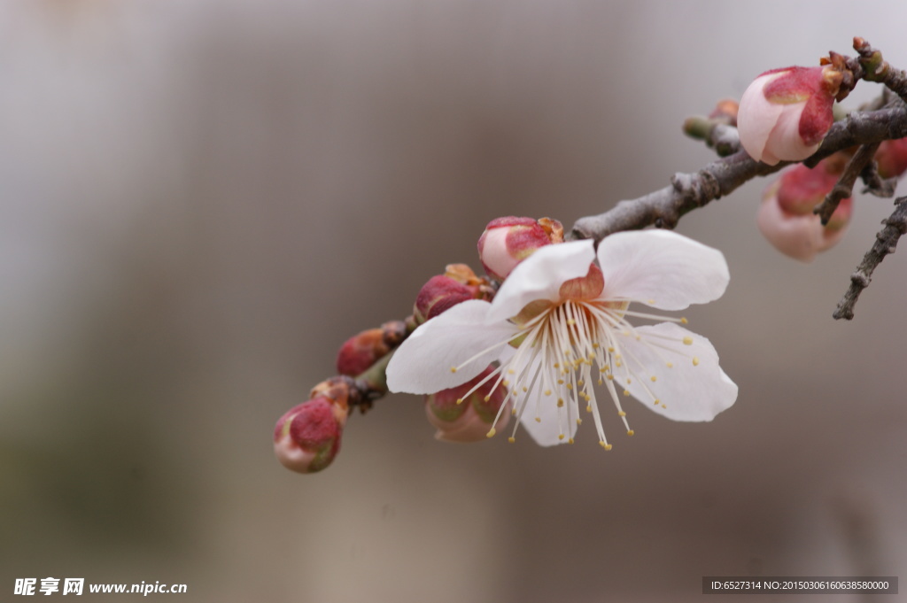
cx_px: 454
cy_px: 302
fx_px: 3776
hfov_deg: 13.7
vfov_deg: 9.1
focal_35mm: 150
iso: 100
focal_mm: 100
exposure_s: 1/160
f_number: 5.6
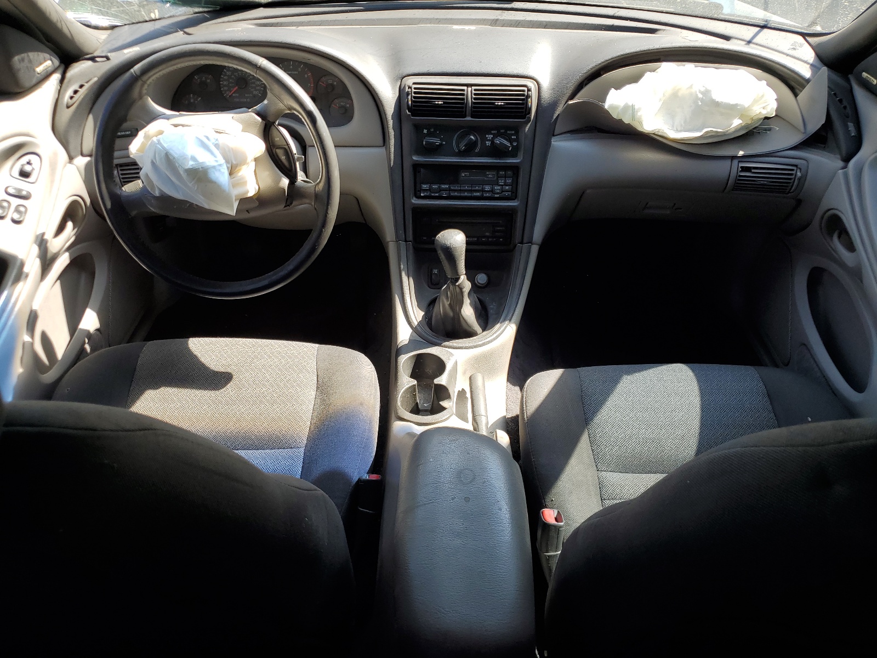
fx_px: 659
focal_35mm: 26
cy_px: 329
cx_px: 438
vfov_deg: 53.1
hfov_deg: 67.3
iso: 50
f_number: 1.5
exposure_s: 1/357
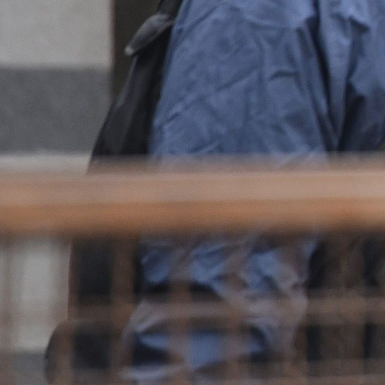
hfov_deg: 2.0
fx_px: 11098
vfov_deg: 2.0
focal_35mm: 882
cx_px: 893
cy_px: 74
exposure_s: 1/400
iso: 800
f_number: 5
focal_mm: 200
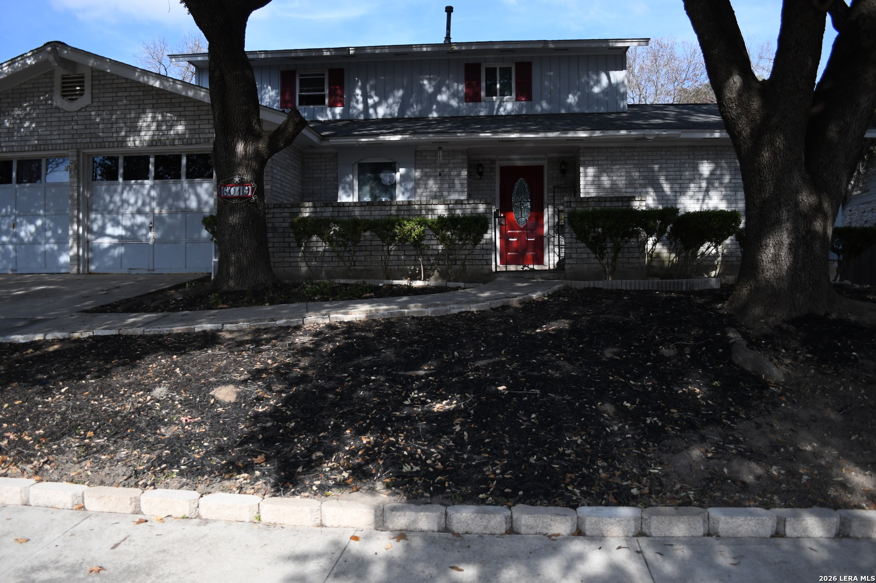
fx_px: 657
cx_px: 438
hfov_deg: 67.4
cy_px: 292
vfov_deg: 47.9
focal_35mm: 27
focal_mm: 18
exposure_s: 1/6400
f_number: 3.5
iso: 800
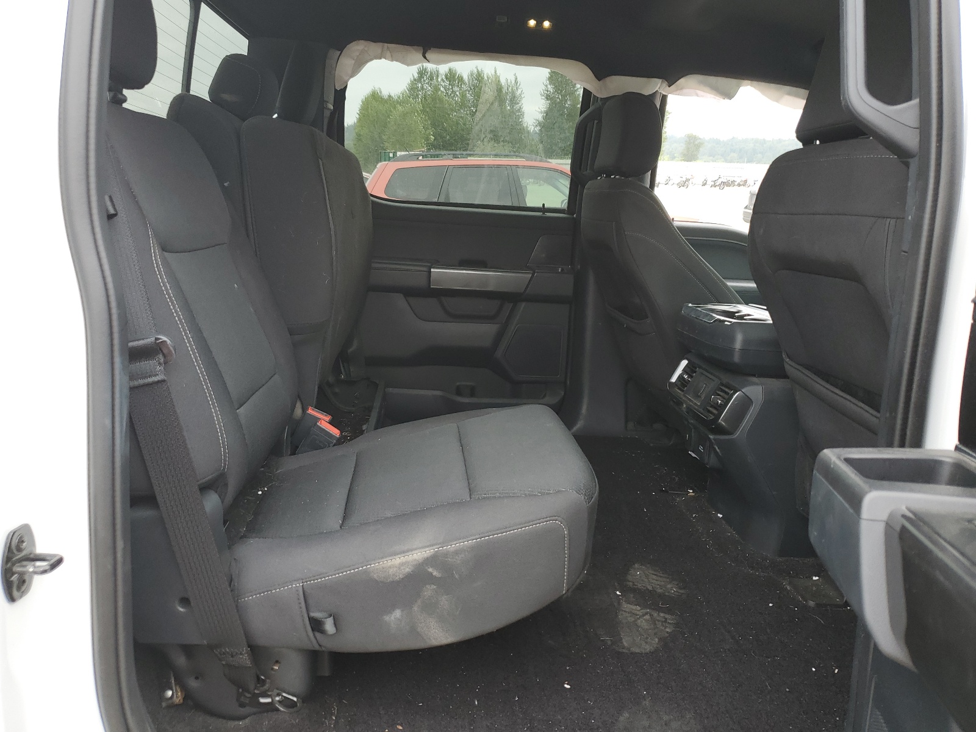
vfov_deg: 53.1
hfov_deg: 67.3
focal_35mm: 26
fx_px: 733
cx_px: 488
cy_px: 366
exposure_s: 1/238
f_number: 1.5
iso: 50
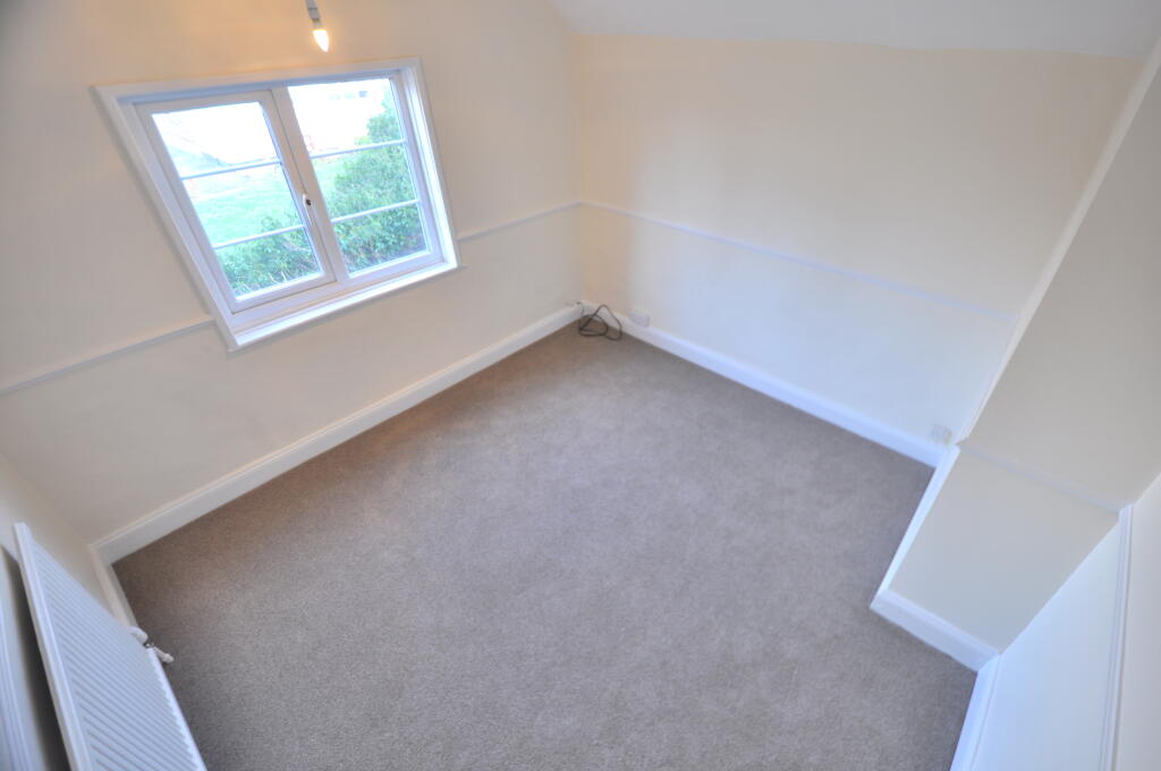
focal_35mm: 15
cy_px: 386
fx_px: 483
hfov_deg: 100.5
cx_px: 580
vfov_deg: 77.2
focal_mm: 10
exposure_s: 1/10
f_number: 3.5
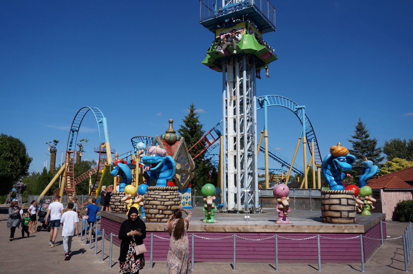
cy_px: 137
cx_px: 206
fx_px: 344
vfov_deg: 43.5
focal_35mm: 30
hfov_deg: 62.0
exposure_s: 1/4000
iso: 200
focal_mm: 20
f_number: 4.5
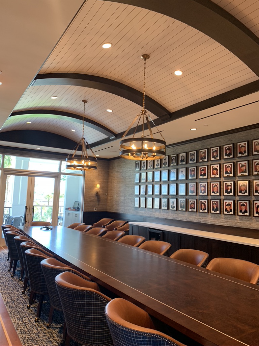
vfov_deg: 67.3
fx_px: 259
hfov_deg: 53.1
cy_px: 173
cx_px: 130
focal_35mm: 26
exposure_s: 1/60
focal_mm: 4.25
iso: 100
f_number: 1.8
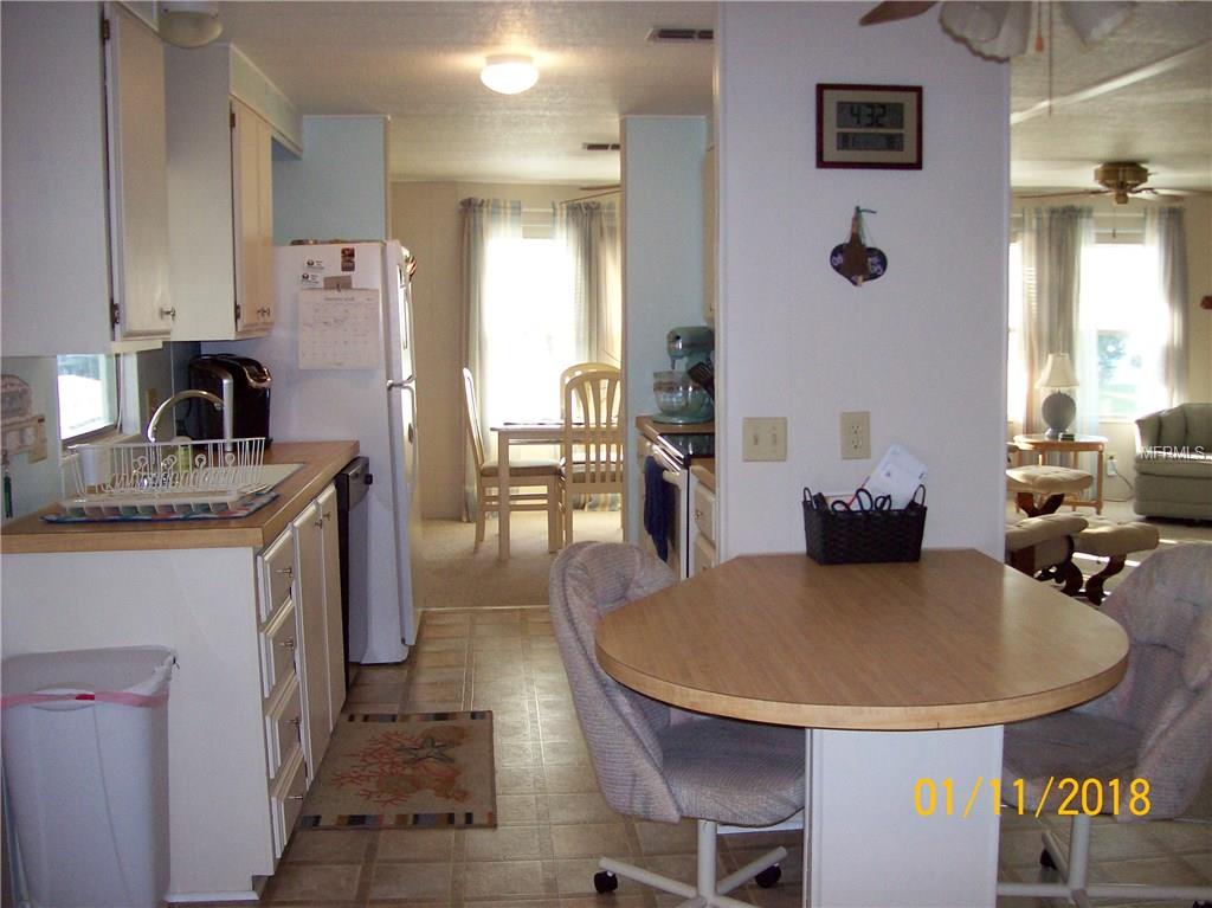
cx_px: 606
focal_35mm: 36
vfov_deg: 39.6
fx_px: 1260
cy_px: 454
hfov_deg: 51.4
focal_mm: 6
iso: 140
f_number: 2.7
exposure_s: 1/64
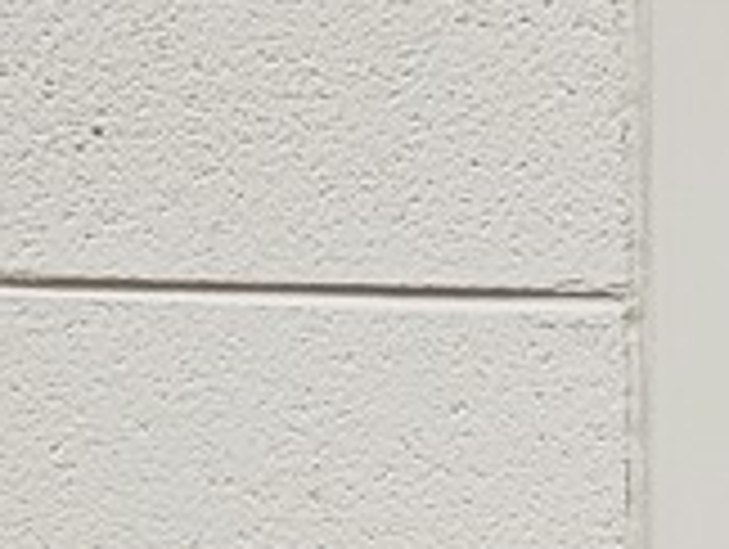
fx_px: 3459
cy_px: 1552
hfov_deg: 10.6
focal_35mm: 164
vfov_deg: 8.0
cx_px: 1629
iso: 160
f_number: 1.8
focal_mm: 4.25
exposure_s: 1/60
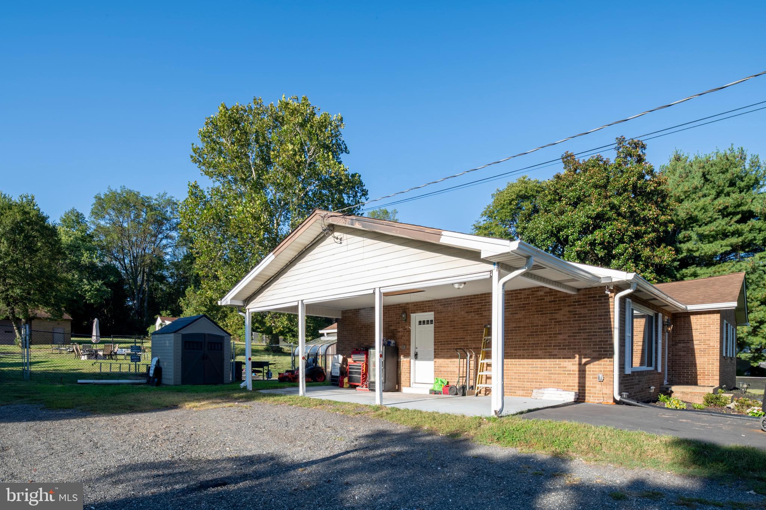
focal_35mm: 19
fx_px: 404
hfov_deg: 86.9
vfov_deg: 64.5
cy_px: 255
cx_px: 383
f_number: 16
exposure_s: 1/200
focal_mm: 19
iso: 200
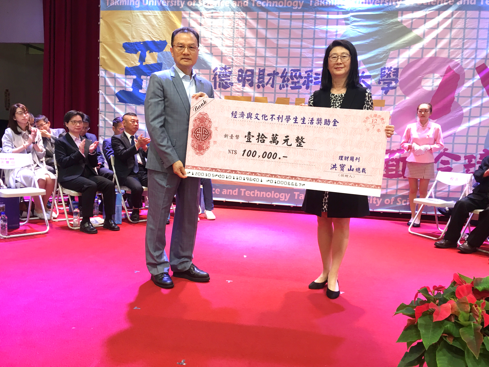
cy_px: 184
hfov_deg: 61.7
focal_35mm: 29
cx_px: 244
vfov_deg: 48.2
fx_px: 410
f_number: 2.2
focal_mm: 4.15
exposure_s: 1/15
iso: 32
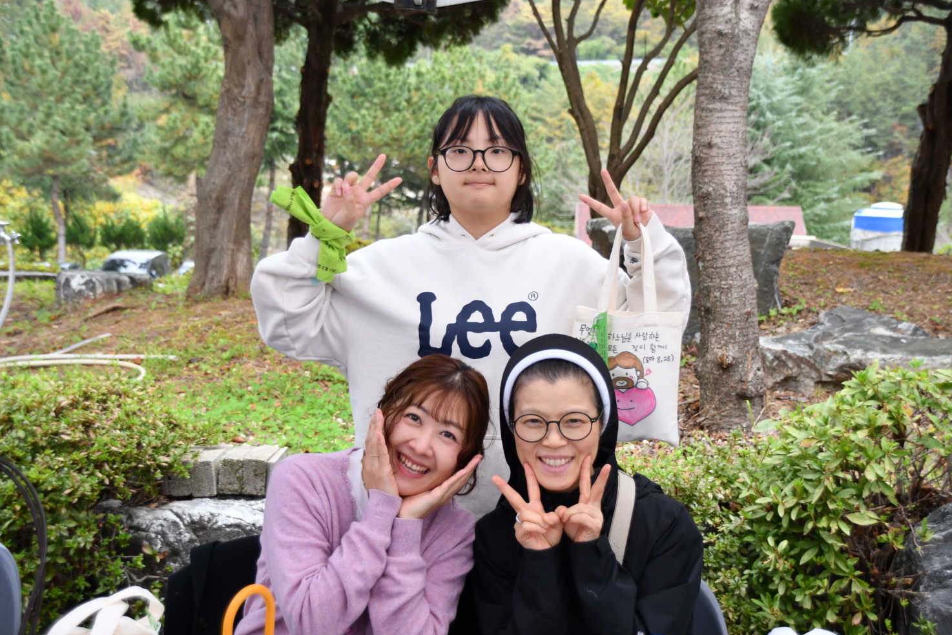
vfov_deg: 23.4
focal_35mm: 58
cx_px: 474
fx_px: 1534
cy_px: 315
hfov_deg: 34.5
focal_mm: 38
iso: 400
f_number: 5
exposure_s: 1/200
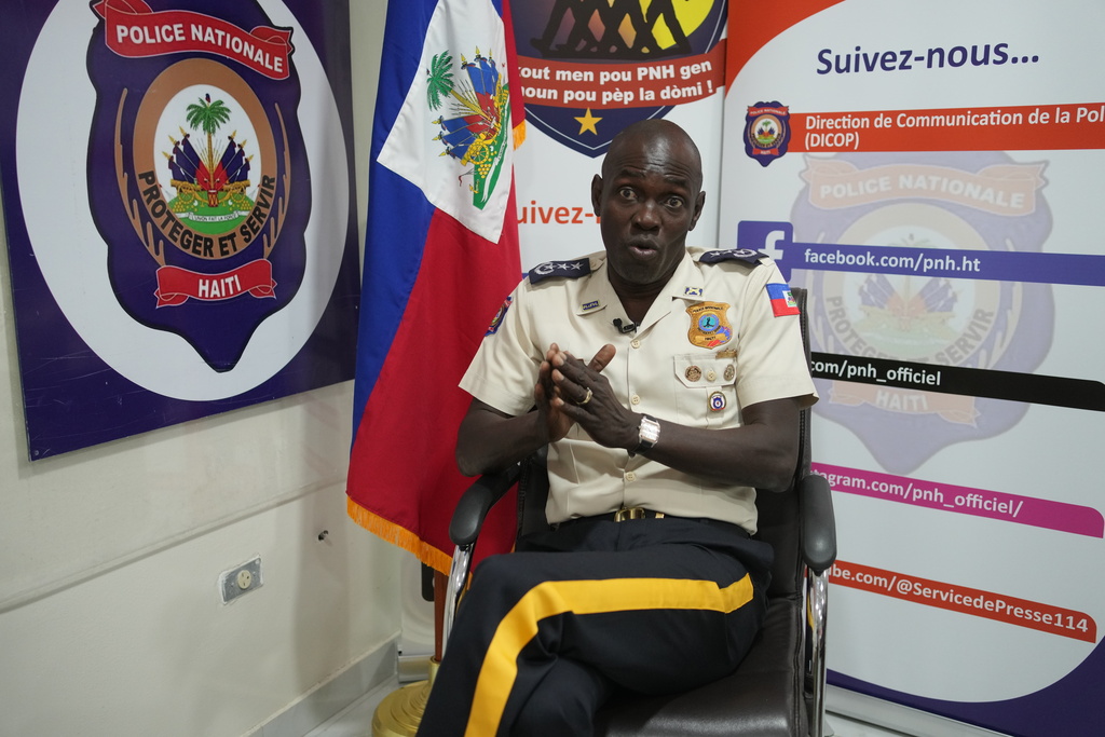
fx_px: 1074
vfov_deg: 37.9
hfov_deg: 54.4
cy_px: 368
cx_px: 552
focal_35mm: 35
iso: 2000
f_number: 2.8
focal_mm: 35
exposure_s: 1/200
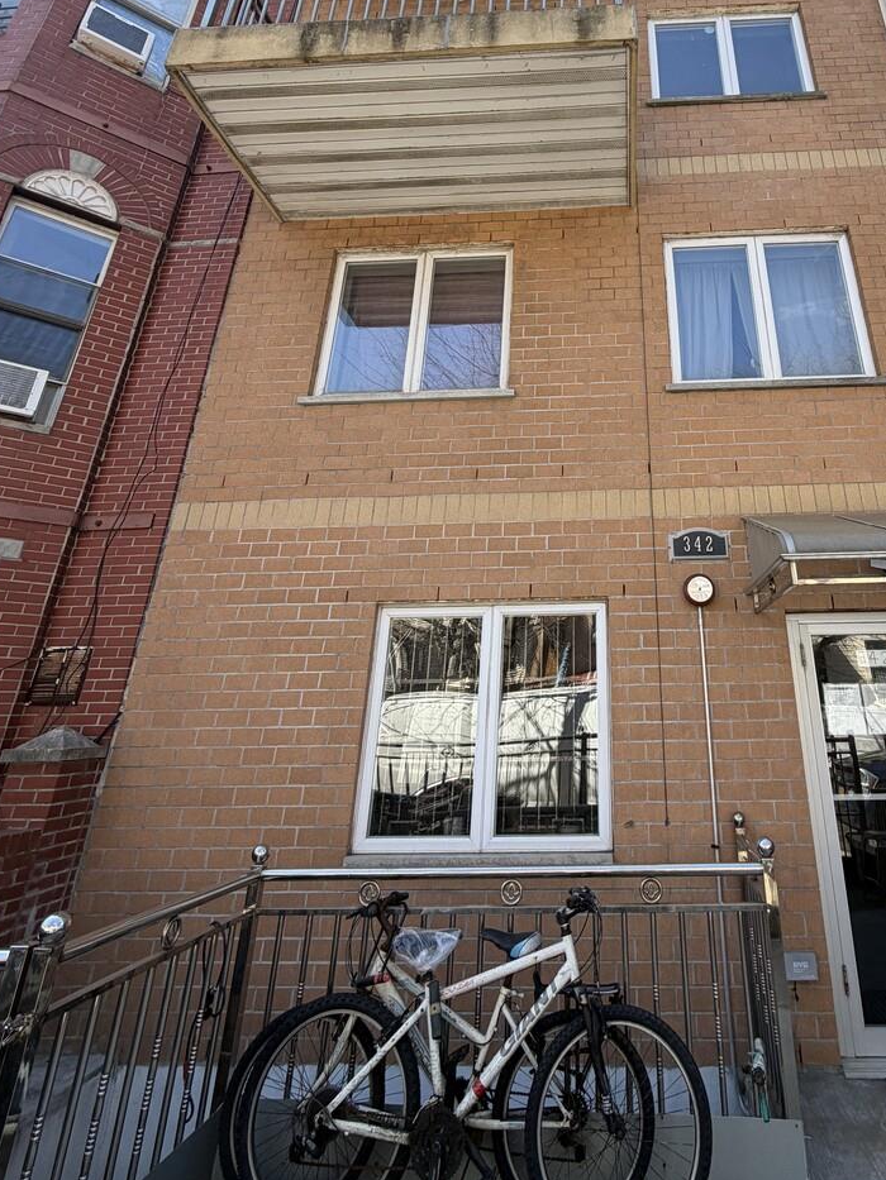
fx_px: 682
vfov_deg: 79.7
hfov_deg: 64.2
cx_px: 596
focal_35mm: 20
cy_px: 418
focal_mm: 2.22
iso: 64
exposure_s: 1/445
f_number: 2.2
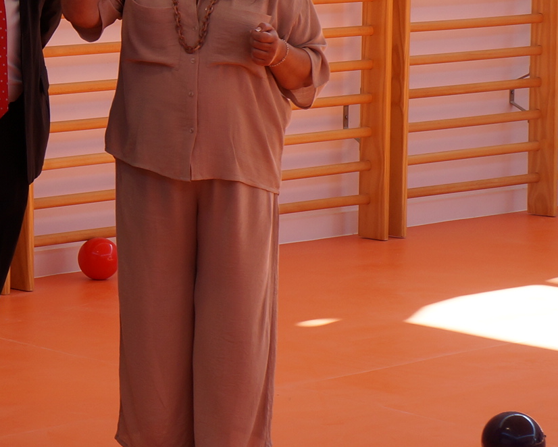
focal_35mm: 150
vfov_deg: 10.3
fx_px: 2477
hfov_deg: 12.6
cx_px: -107
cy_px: 72
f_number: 6.3
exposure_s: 1/125
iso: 200
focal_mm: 36
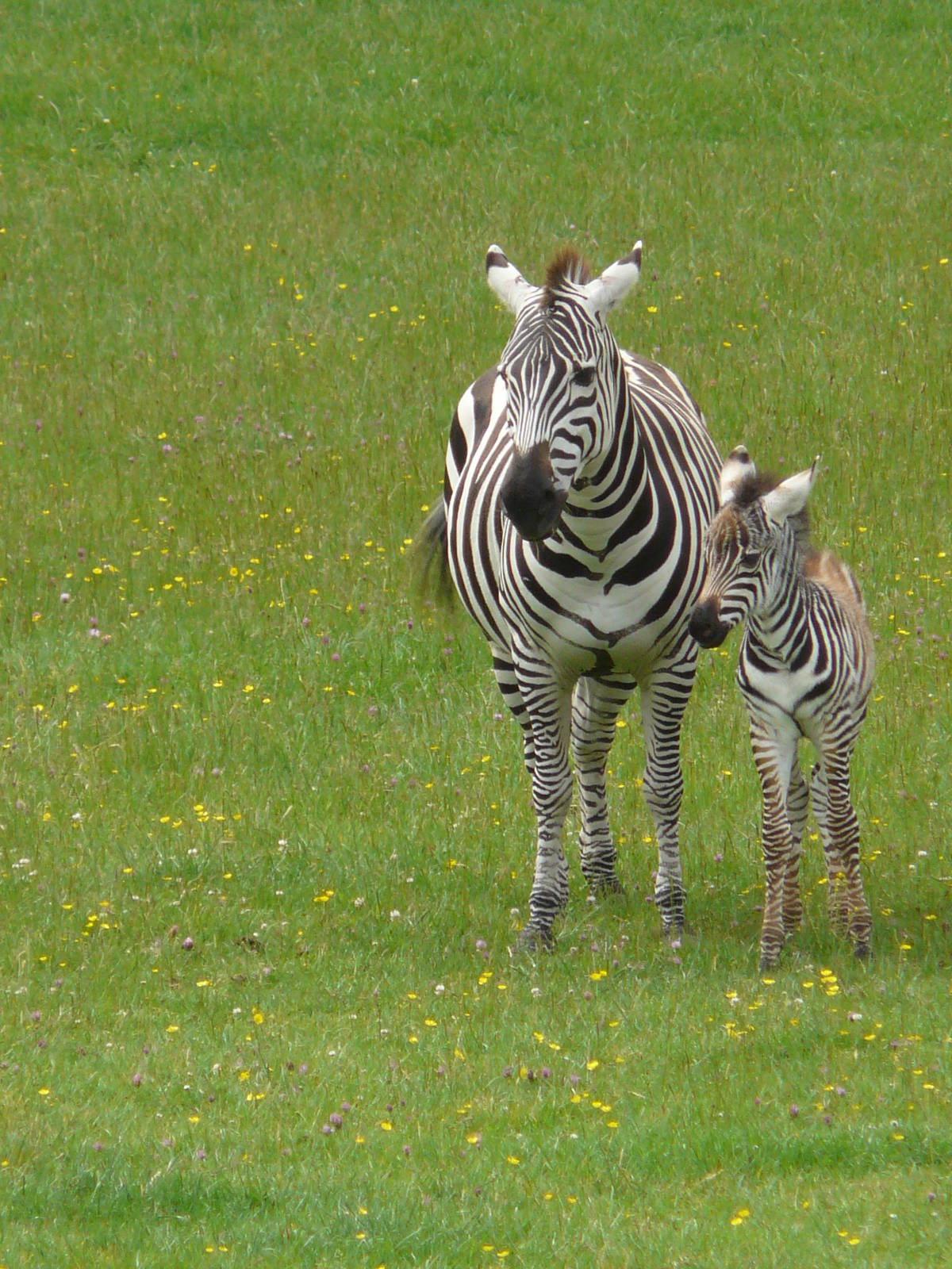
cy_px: 634
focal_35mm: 803
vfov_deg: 2.5
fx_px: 29445
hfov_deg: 1.9
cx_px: 476
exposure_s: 1/200
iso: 100
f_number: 5.6
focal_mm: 82.8
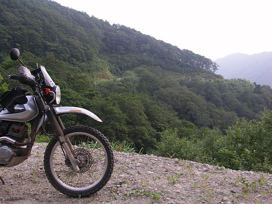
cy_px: 102
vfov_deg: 34.3
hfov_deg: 44.8
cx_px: 136
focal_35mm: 42
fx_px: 330
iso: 50
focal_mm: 10.9
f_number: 4
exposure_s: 1/100
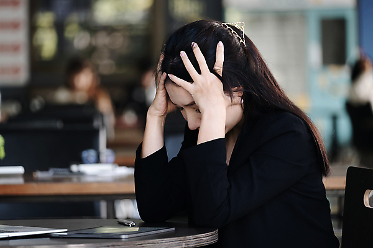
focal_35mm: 194
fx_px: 2010
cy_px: 124
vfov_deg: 7.1
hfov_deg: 10.6
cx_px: 186
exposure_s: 1/50
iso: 200
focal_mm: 129.2
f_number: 2.8
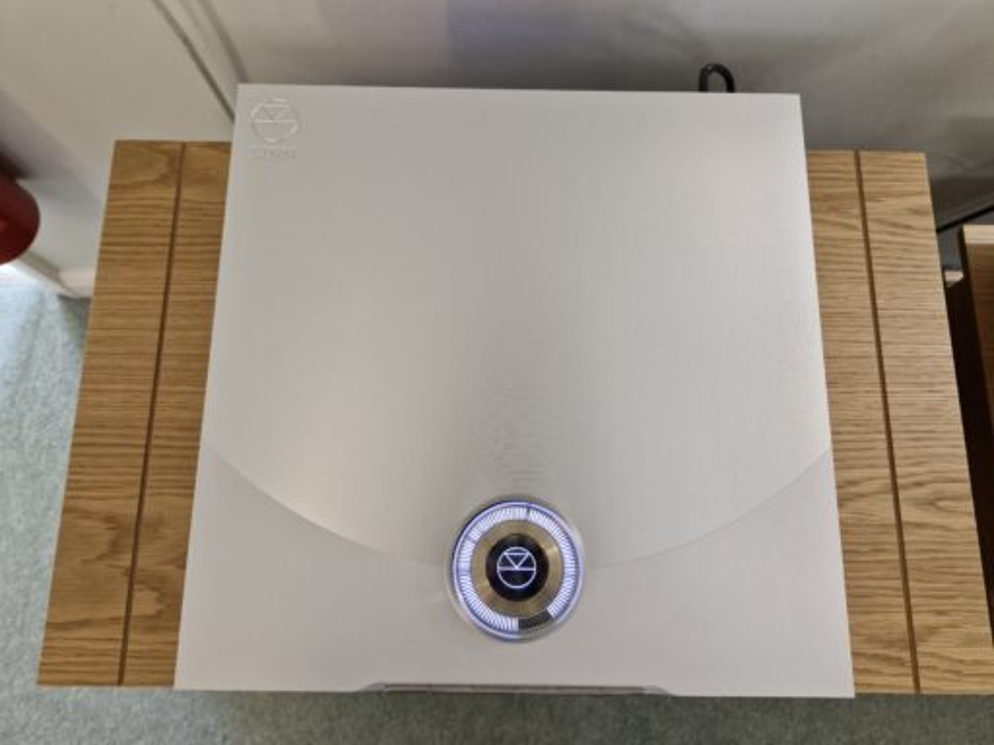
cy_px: 372
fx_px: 660
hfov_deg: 73.9
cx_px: 497
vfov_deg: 58.9
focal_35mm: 23
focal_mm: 5.54
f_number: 1.8
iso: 64
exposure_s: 1/100
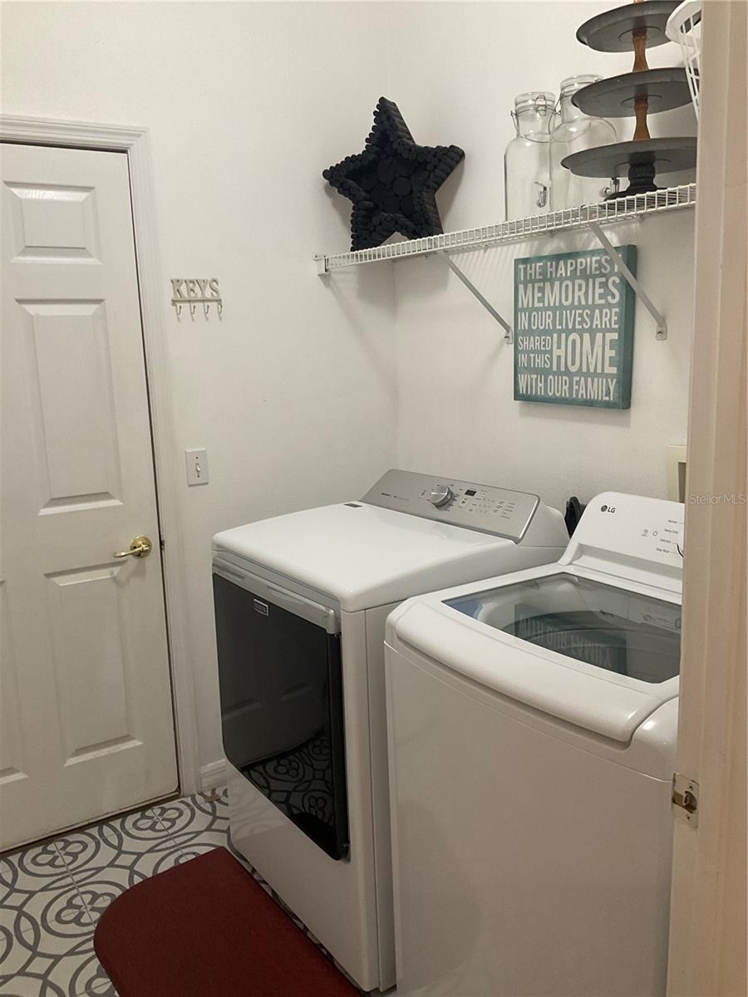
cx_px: 374
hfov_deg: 48.2
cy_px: 498
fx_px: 836
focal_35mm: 29
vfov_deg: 61.7
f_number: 1.8
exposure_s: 1/60
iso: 100
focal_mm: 3
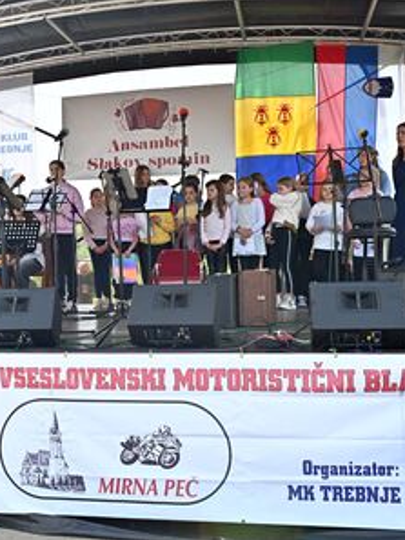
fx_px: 795
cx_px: 93
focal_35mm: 51
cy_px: 271
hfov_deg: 28.1
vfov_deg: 37.5
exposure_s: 1/400
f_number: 14
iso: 1600
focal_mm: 35
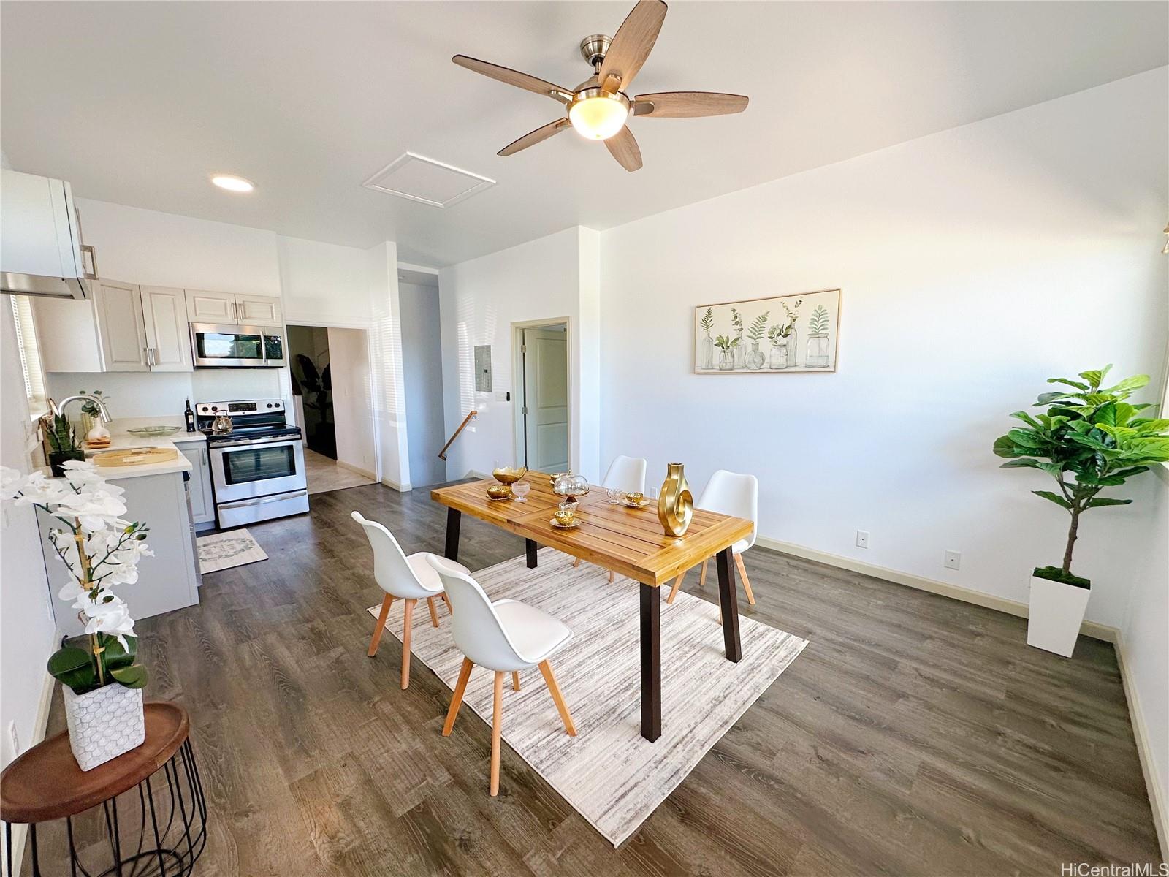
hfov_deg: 102.1
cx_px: 584
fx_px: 473
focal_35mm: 14
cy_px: 438
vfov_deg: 85.7
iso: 100
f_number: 2.2
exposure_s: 1/120
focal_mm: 2.22
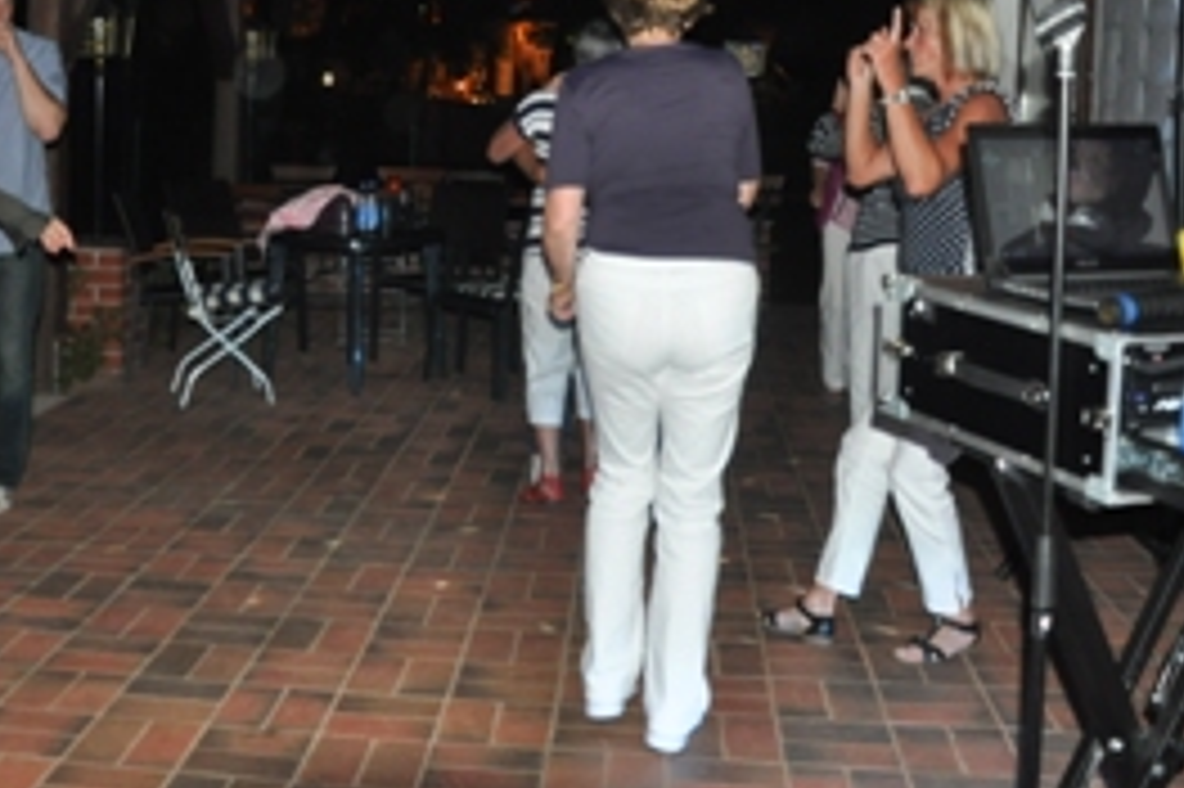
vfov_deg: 28.5
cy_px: 144
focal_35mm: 46
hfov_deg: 42.2
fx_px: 1512
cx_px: 392
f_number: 3.5
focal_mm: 18
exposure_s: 1/60
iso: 800
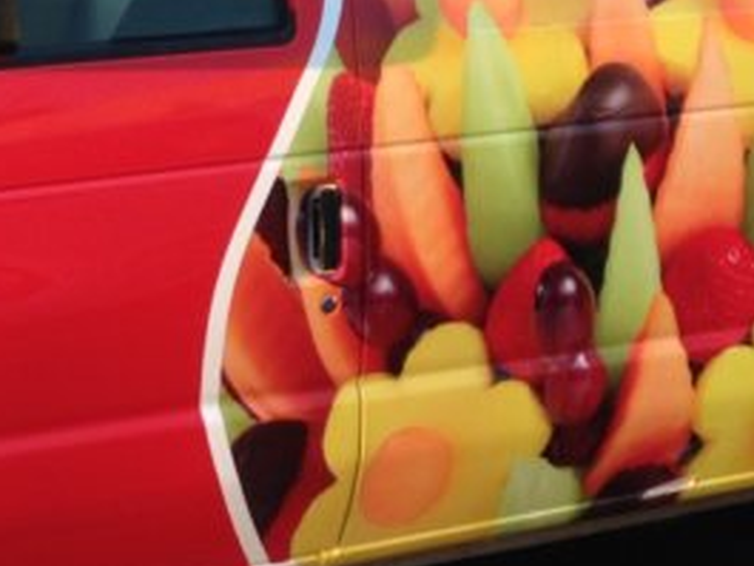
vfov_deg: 10.9
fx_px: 2942
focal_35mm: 135
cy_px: 40
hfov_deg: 14.6
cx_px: 256
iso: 50
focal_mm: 4.28
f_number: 2.4
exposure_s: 1/60
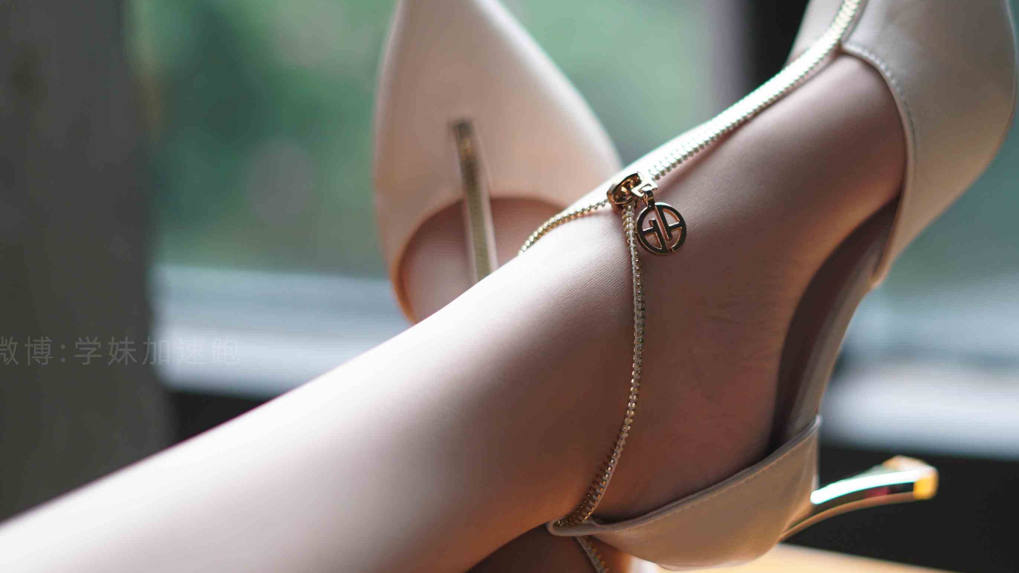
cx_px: 657
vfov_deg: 14.9
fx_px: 2189
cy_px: 228
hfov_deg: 26.1
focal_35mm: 81
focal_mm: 50
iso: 200
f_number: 1.8
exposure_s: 1/80
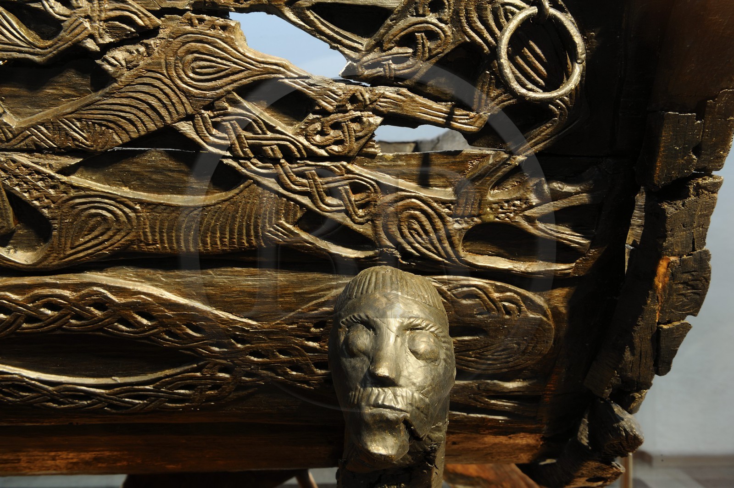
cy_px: 244
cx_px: 367
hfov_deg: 53.2
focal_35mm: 36
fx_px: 733
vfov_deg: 36.8
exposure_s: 20
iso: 200
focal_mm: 36
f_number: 18
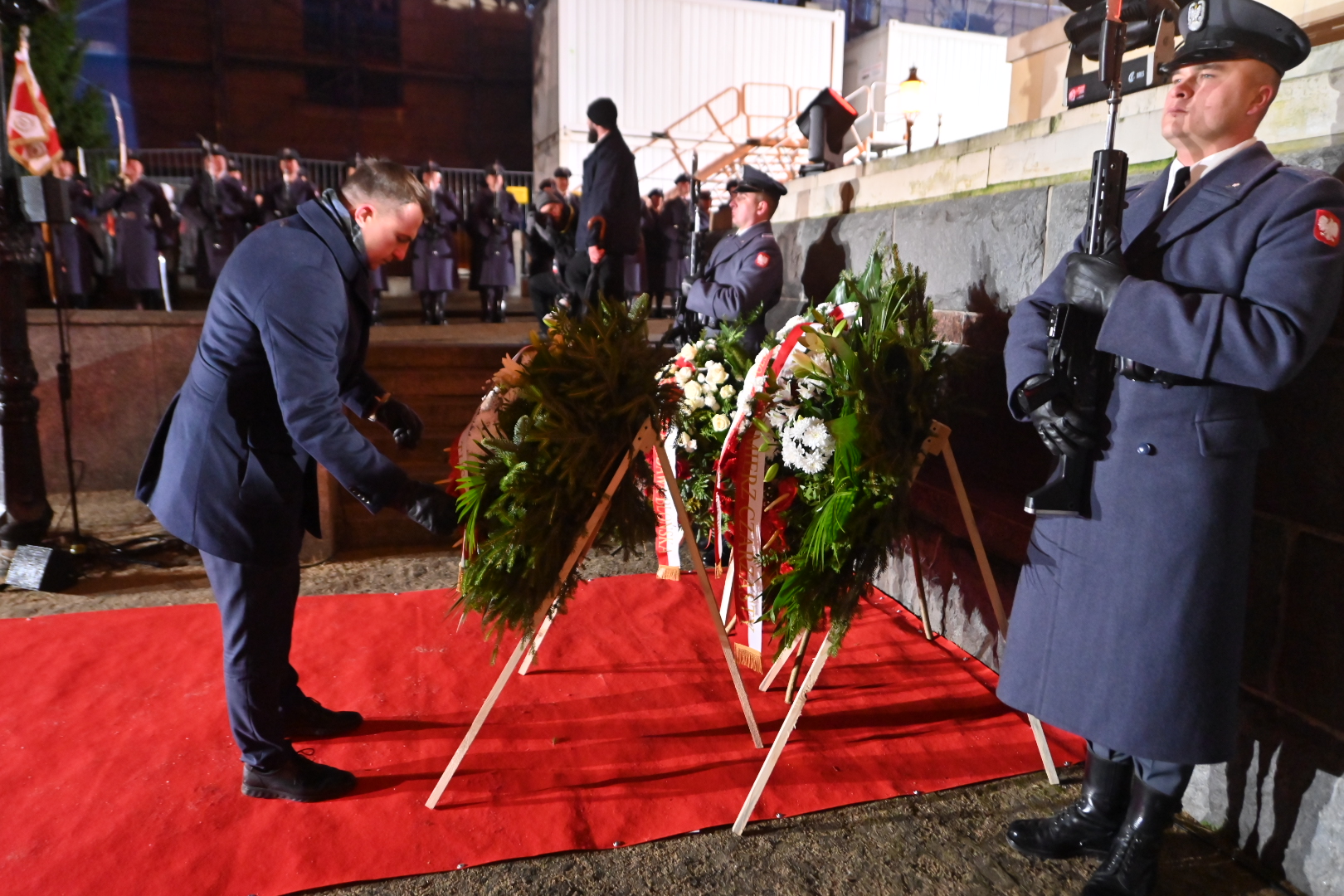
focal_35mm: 24
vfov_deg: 53.1
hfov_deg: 73.7
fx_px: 896
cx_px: 672
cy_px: 448
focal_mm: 24
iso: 5000
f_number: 2.8
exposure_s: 1/250
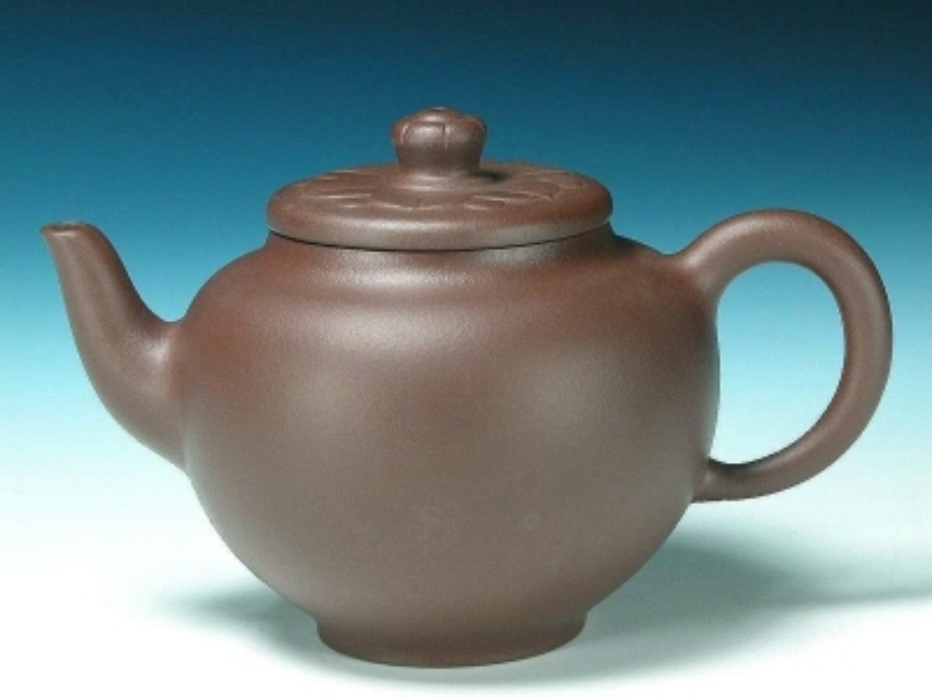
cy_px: 350
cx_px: 466
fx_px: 3608
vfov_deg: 11.1
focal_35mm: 134
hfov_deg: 14.7
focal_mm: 34.7
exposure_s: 1/4.1
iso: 116
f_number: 7.7
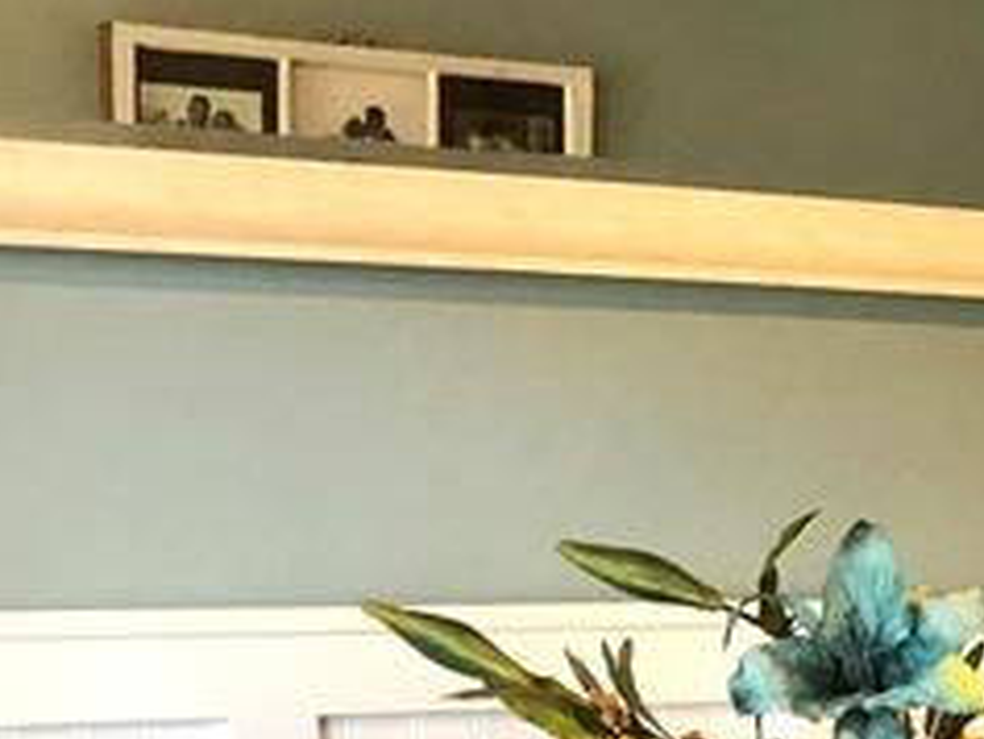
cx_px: 1557
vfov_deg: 12.0
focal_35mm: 121
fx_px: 3441
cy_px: 918
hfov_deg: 14.9
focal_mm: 4
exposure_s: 1/15
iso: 40
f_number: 1.8
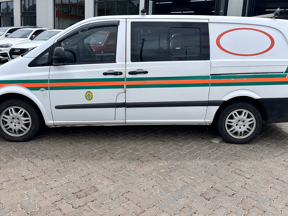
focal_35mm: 32
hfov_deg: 56.8
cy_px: 80
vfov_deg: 43.8
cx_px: 143
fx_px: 266
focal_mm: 6.86
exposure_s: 1/4348
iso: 80
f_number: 1.78
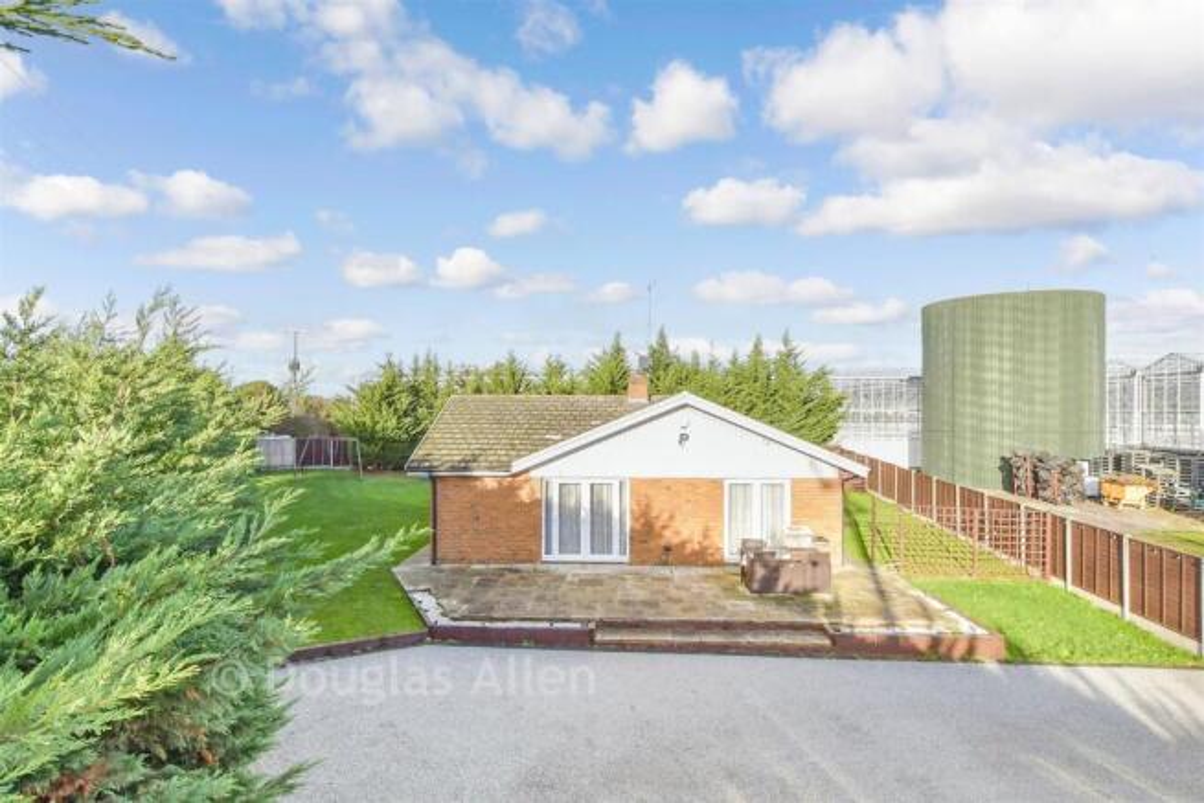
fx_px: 602
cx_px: 602
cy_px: 402
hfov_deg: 90.0
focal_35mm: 18
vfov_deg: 67.4
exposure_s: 1/320
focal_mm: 12
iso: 500
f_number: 10
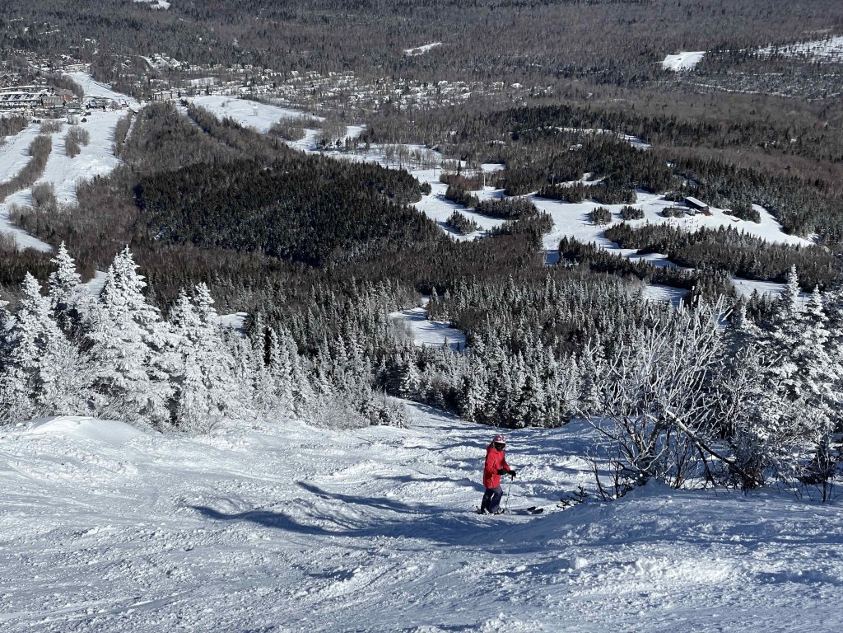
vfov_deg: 28.0
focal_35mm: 52
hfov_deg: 36.8
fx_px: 1266
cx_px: 422
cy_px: 316
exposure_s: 1/5319
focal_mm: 6
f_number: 2
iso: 25
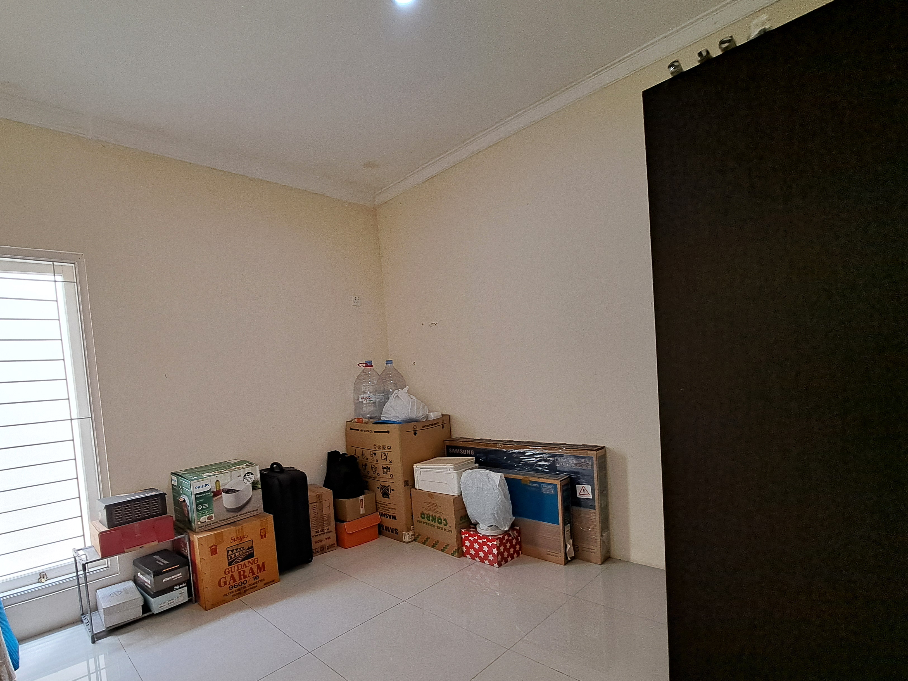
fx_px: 420
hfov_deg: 93.1
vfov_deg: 77.4
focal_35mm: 16
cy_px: 401
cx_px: 358
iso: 80
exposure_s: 1/50
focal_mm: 1.74
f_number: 2.2
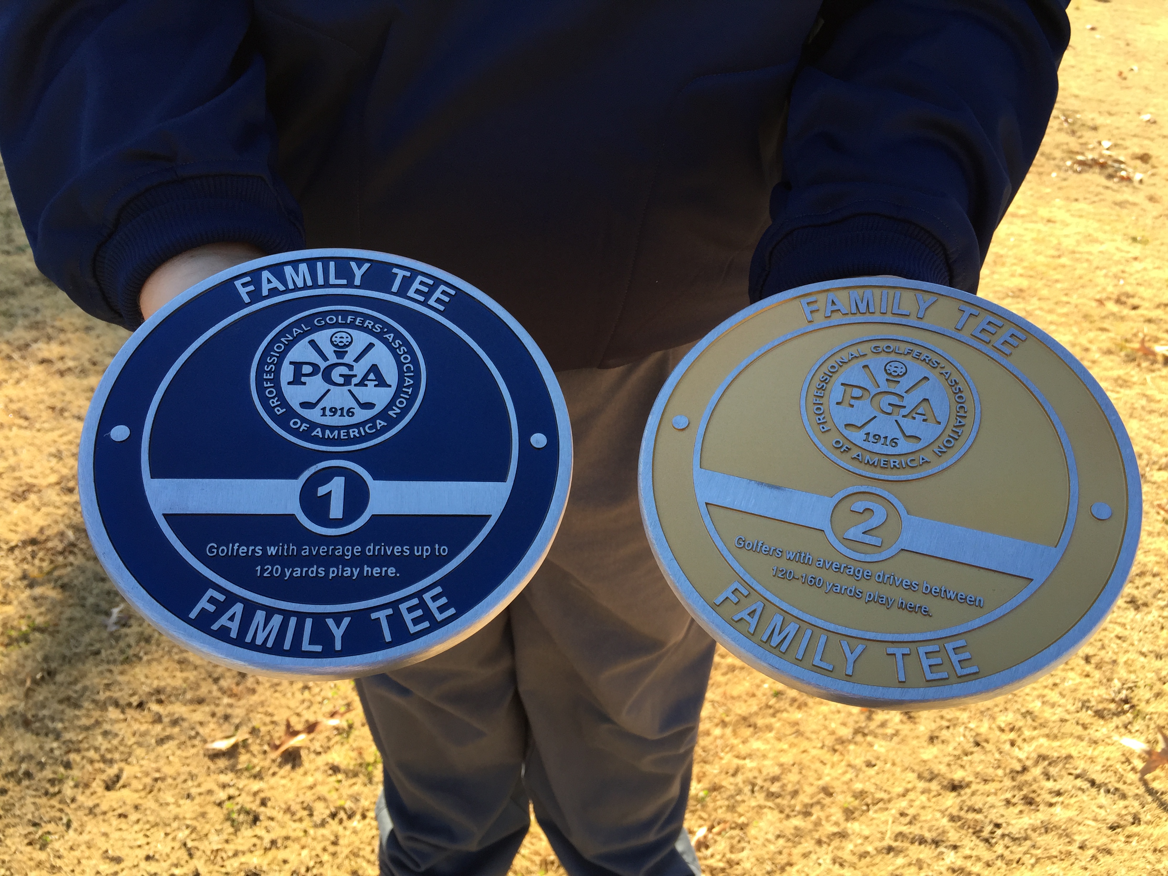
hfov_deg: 61.7
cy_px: 438
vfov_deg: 48.2
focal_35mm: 29
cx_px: 584
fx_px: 979
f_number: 2.2
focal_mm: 4.15
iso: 32
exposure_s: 1/416
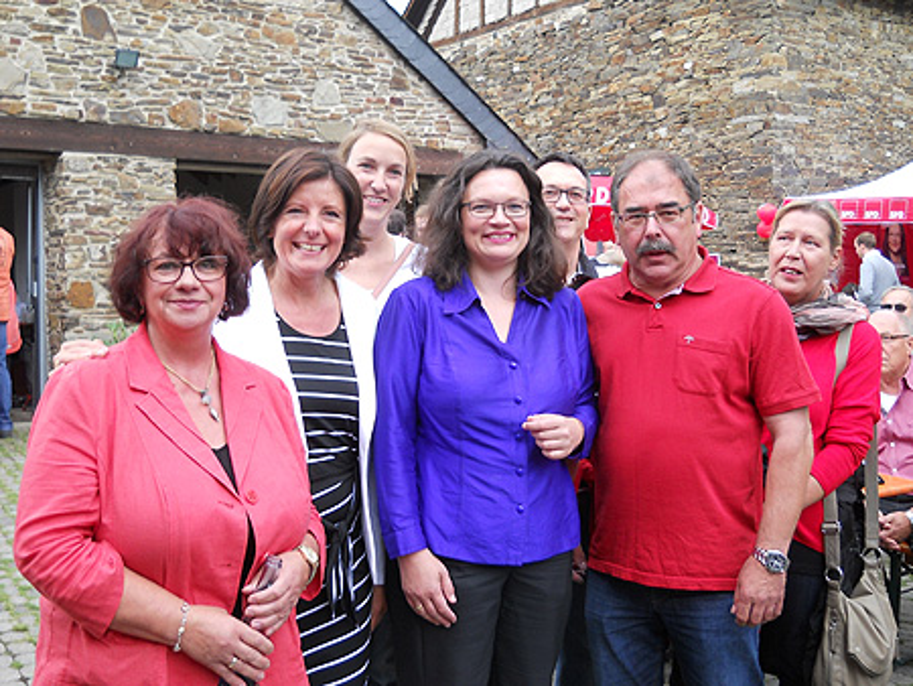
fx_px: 1082
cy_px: 343
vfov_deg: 35.2
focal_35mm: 41
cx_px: 456
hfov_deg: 45.8
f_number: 3.1
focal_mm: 6.72
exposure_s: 1/50
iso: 80
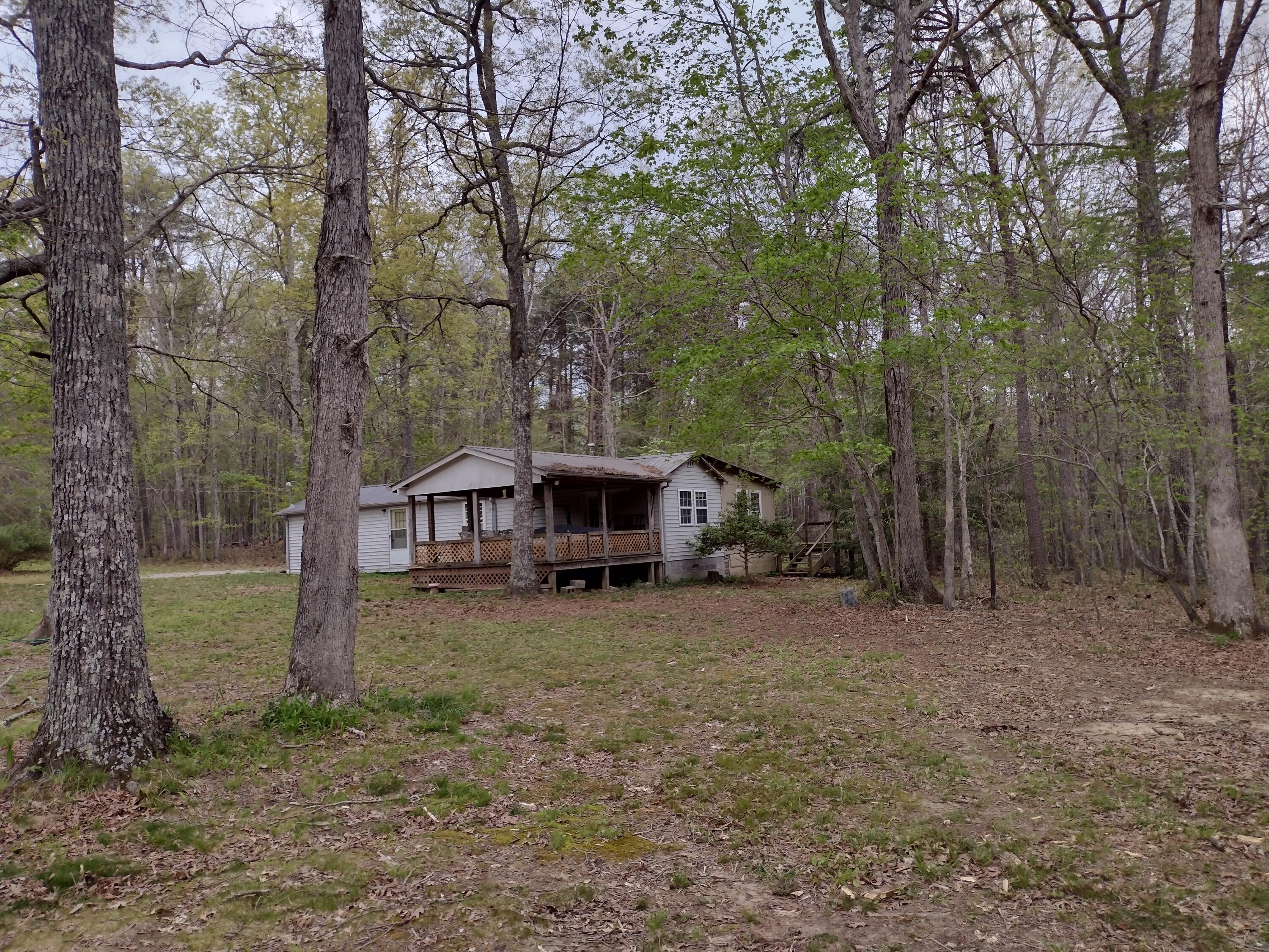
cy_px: 476
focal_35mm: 27
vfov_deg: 51.4
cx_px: 634
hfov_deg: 65.3
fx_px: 990
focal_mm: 4.71
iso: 100
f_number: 1.7
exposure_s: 1/584
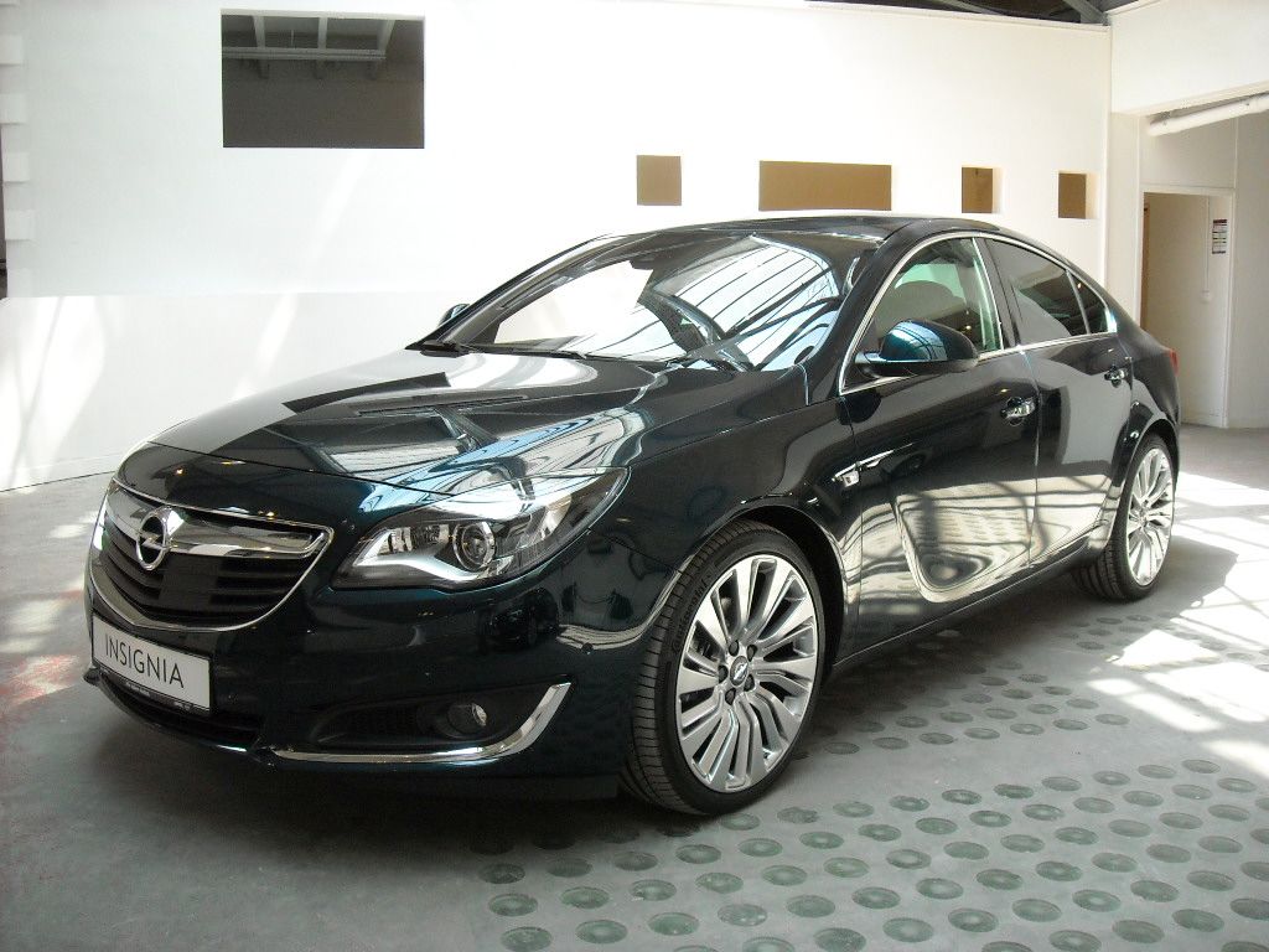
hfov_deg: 52.6
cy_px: 476
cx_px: 634
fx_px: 1283
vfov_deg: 40.7
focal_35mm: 35
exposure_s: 1/250
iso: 308
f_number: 2.8
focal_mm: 5.7
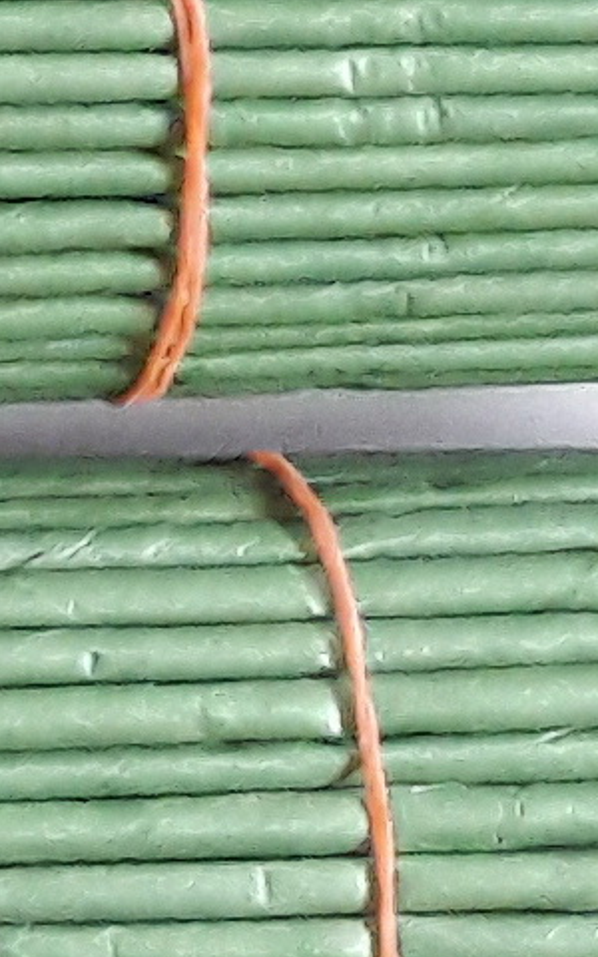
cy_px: -1097
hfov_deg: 4.3
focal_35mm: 255
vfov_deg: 7.8
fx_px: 6649
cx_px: -2591
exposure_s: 1/25
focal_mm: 3.7
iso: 200
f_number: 1.9
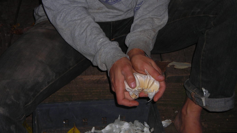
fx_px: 534
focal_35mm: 85
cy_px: 69
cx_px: 119
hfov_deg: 25.0
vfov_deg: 14.2
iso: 50
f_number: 4.2
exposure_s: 1/60.1
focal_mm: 12.7
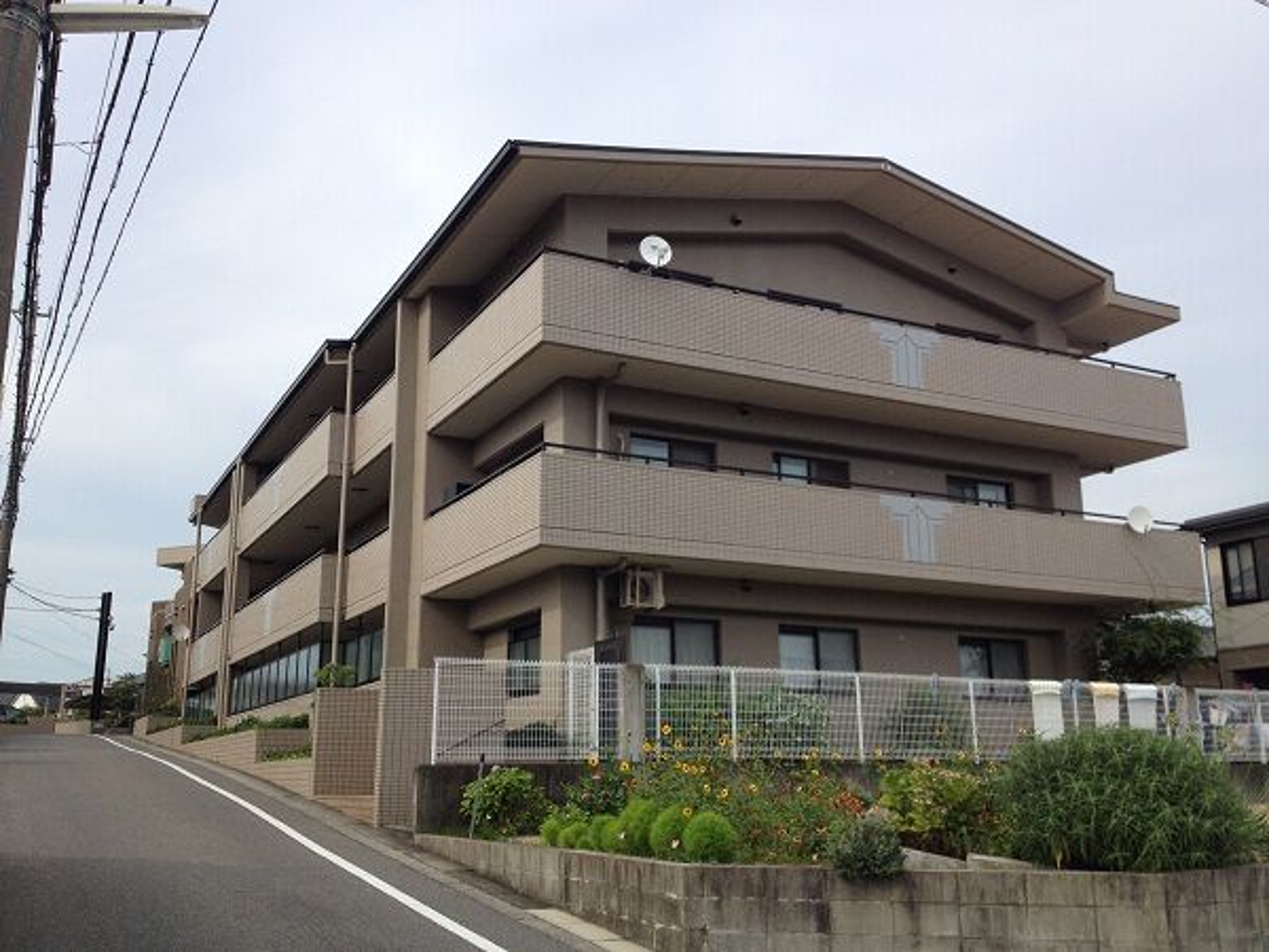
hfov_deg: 52.6
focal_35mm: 35
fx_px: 1283
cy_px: 476
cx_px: 634
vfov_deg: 40.7
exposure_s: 1/1175
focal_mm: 4.28
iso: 50
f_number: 2.4
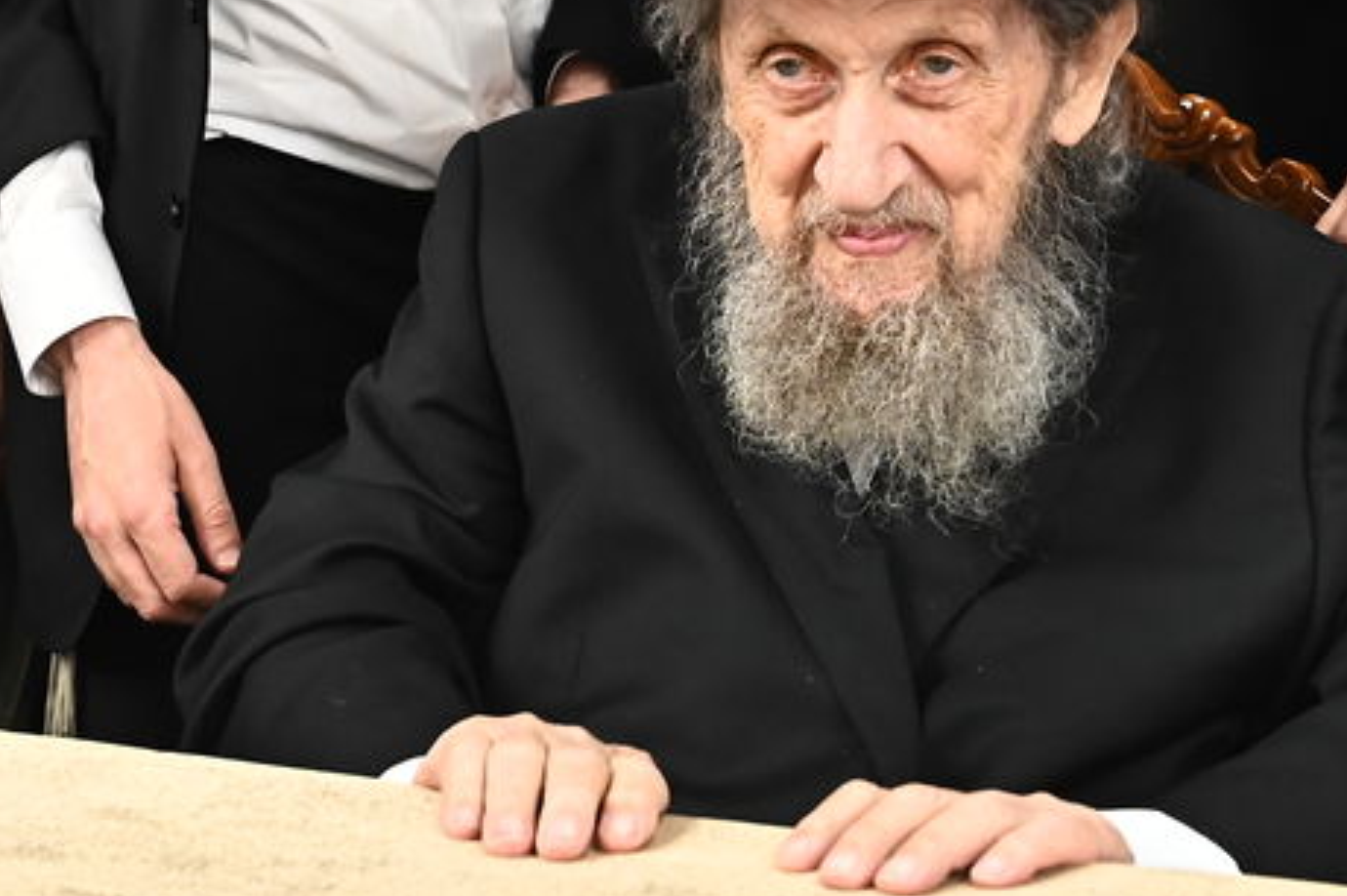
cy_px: -158
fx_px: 2729
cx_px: 990
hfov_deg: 27.4
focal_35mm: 73
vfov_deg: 17.8
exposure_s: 1/200
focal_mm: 24
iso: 3200
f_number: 5.6
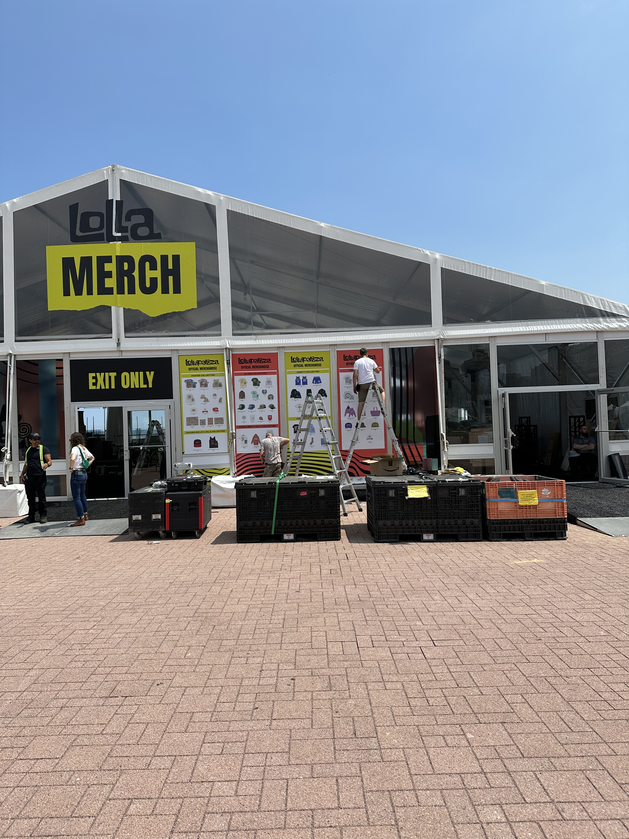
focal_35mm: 24
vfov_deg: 71.6
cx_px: 314
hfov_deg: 56.8
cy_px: 420
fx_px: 581
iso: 80
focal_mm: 6.86
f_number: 1.78
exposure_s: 1/7042
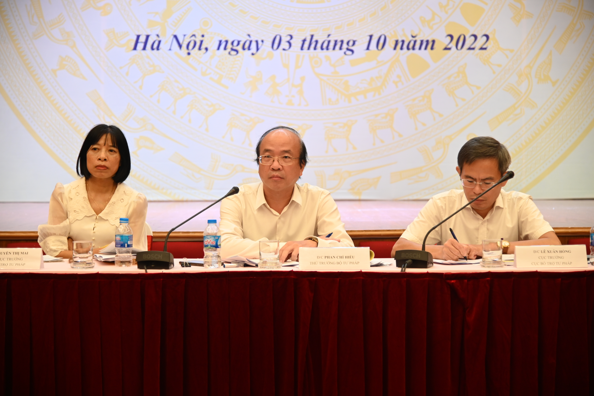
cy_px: 198
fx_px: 1237
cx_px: 297
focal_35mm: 75
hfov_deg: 27.0
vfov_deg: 18.2
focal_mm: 75
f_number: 4
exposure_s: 1/80
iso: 1250
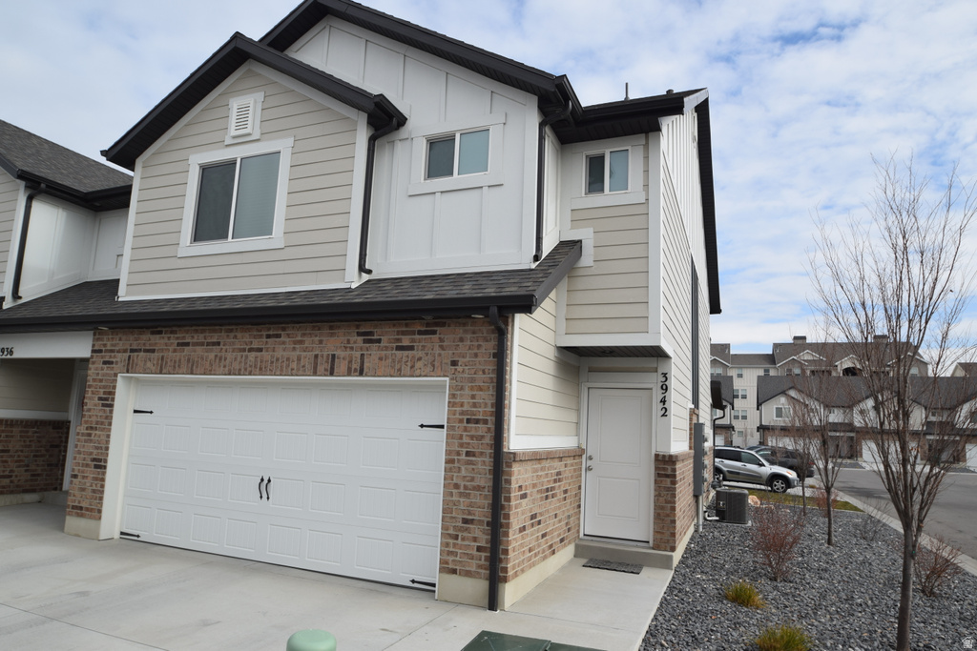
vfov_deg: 56.2
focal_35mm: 22
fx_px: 611
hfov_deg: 77.3
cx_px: 488
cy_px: 326
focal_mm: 15
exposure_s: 1/320
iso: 200
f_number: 9
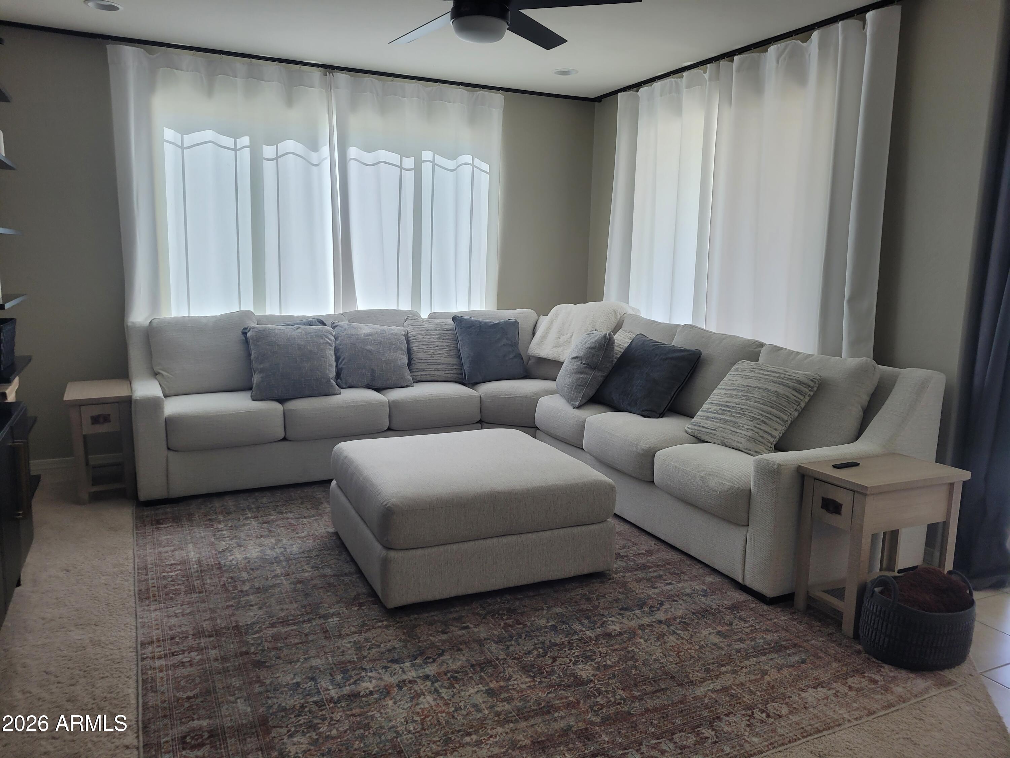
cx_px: 505
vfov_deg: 53.1
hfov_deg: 67.3
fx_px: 759
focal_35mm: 26
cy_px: 379
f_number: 1.8
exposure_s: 1/120
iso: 64
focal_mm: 5.4
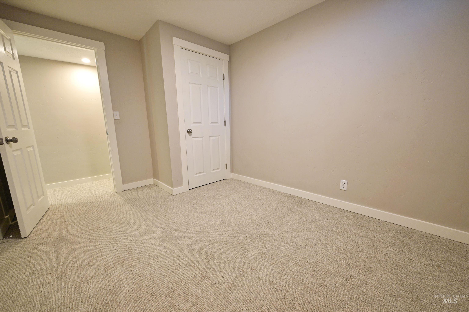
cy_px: 156
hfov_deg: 104.3
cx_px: 234
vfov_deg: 81.2
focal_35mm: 14
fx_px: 182
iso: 400
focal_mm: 14
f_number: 9
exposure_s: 1/1.6
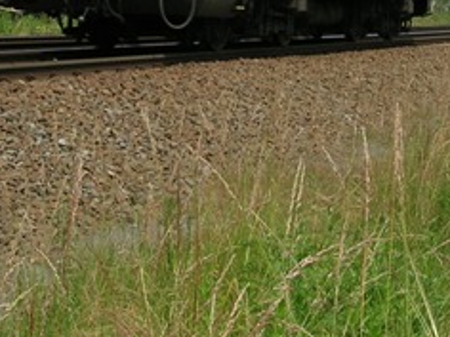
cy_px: -66
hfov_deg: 17.3
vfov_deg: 12.7
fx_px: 1482
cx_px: 217
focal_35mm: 114
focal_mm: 7
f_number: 5.2
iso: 50
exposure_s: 1/497
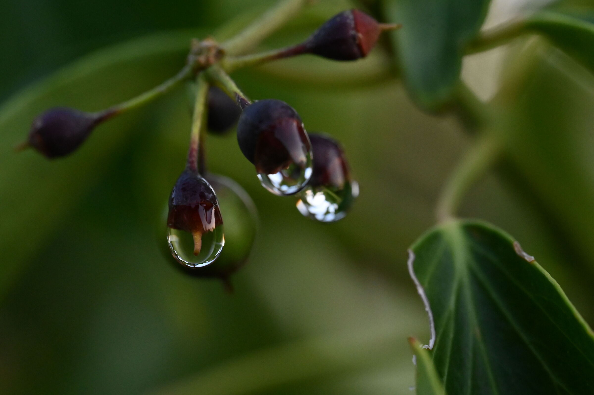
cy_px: 198
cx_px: 297
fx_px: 1731
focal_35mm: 105
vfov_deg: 13.0
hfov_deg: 19.5
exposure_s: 1/125
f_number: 14
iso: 9000
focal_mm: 105
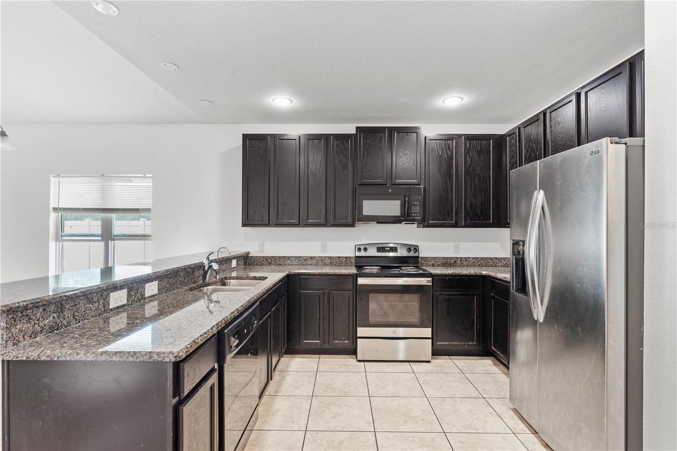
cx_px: 338
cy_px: 226
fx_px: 338
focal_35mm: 18
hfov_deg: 90.0
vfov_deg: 67.4
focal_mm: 18
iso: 200
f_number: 13
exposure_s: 3.2
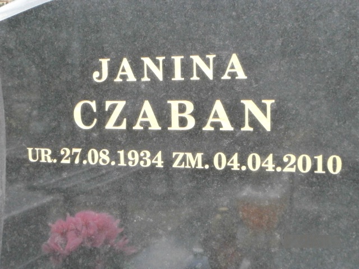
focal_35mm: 57
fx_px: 591
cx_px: 180
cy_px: 134
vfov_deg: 25.7
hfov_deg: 33.8
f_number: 4.5
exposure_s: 1/500
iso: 800
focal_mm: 10.11
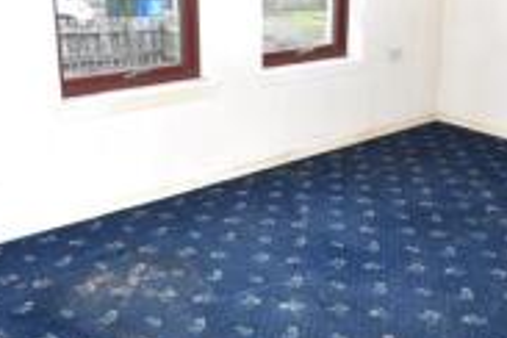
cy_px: 107
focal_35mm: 39
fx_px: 549
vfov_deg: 33.8
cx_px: 285
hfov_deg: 49.4
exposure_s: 1/60
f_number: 4
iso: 1600
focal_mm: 10
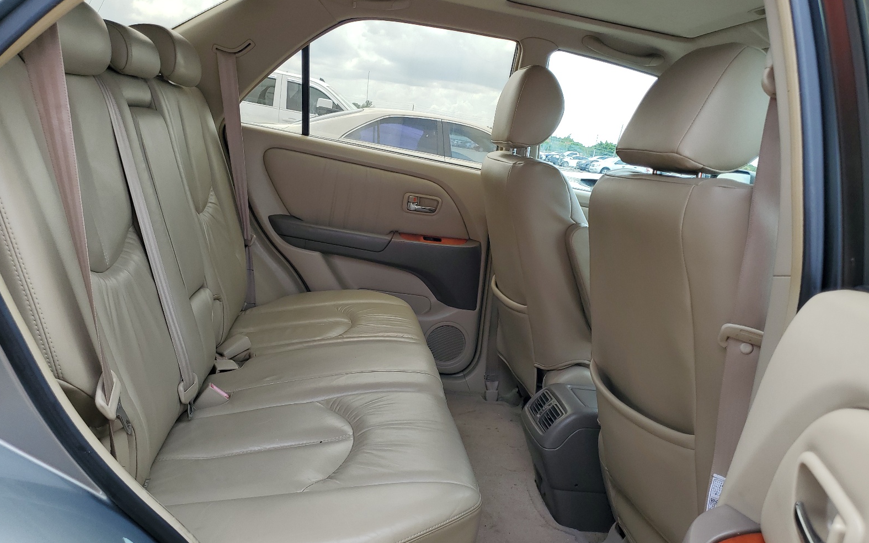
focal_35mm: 28
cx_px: 438
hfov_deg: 66.5
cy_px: 289
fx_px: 663
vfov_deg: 44.5
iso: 50
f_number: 1.5
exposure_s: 1/769
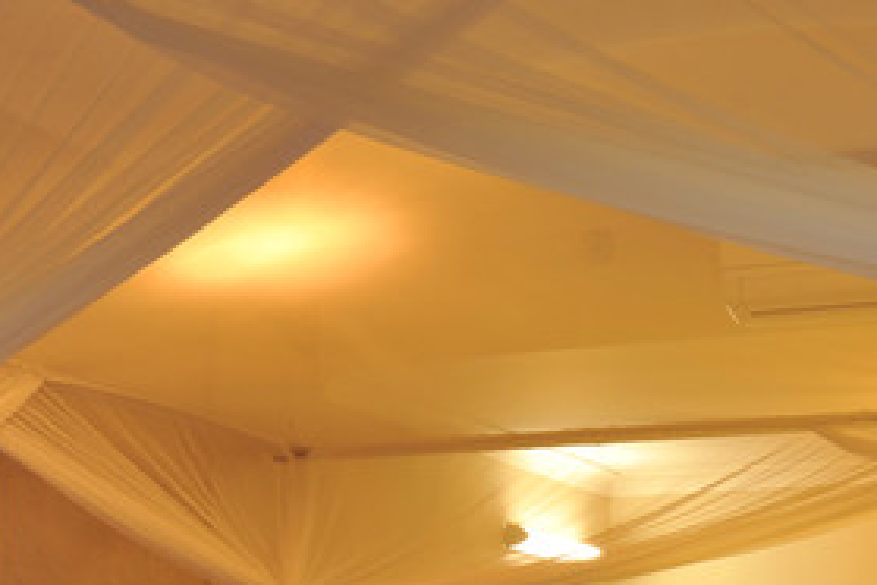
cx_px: 704
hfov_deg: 27.2
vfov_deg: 17.7
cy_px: 712
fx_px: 1778
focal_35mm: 73
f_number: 10
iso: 320
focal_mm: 24
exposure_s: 1/2.5
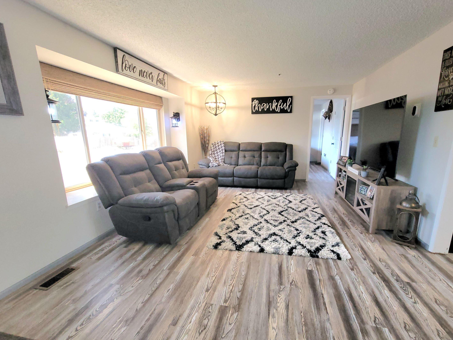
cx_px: 239
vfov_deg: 85.6
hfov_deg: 102.0
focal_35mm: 14
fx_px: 183
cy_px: 178
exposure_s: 1/60.2
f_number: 2.2
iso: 200
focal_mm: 2.2
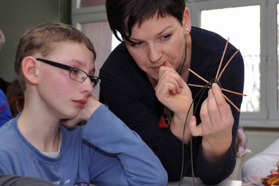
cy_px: 73
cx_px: 198
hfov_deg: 26.1
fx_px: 596
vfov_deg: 17.7
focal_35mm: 77
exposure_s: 1/125
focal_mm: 32
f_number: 4.2
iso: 720
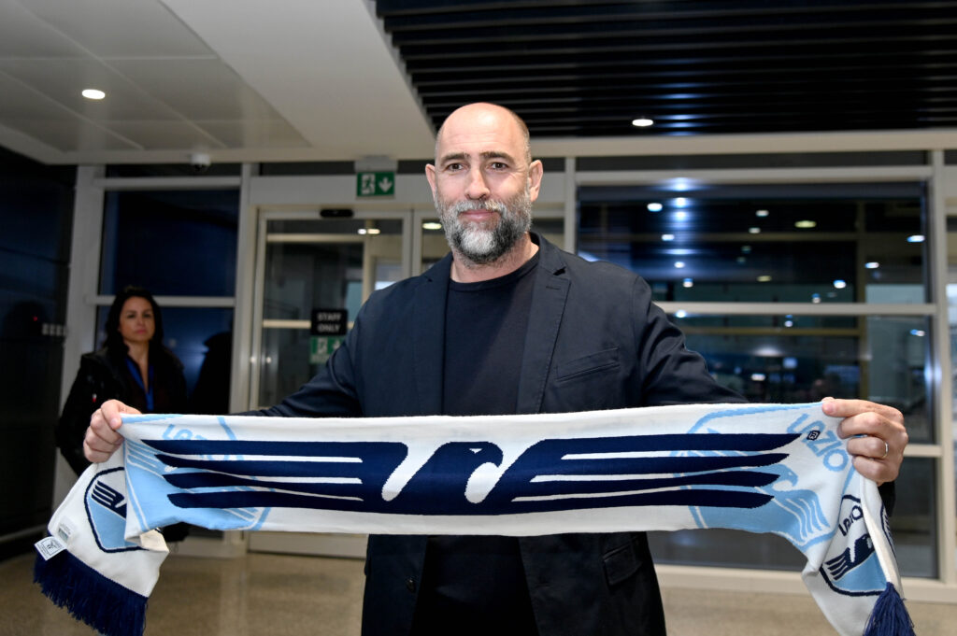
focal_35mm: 31
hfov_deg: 60.3
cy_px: 318
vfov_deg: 42.3
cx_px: 478
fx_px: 823
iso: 640
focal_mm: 31
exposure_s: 1/160
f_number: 4.5
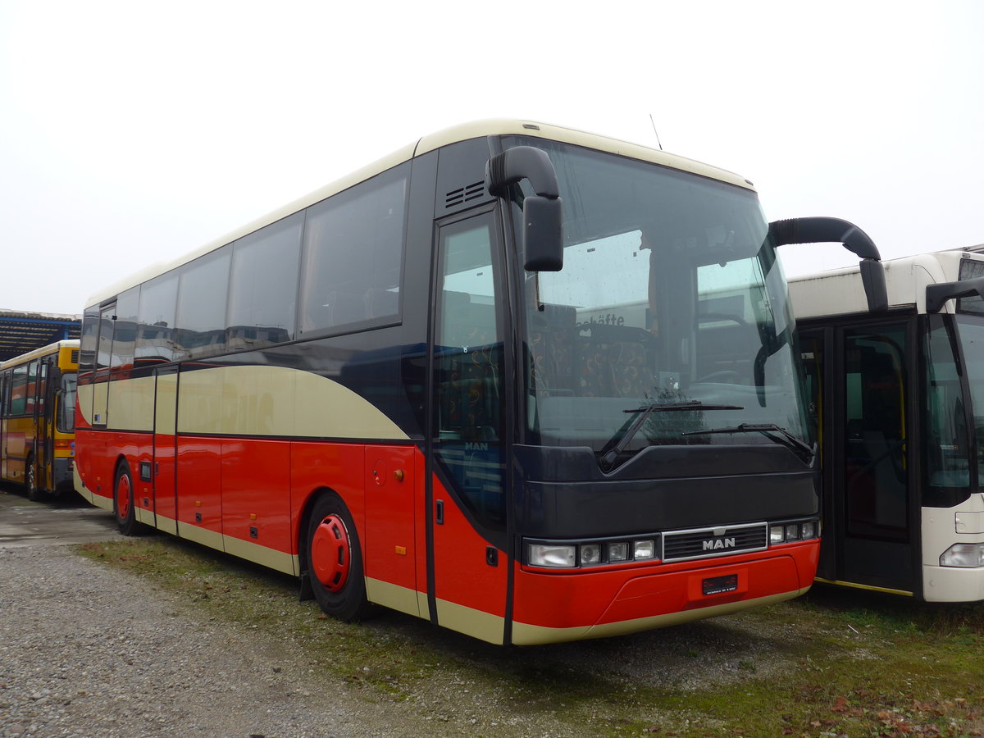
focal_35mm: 31
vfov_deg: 45.4
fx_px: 881
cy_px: 369
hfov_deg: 58.4
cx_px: 492
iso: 80
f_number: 2.8
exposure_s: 1/320
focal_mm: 6.5
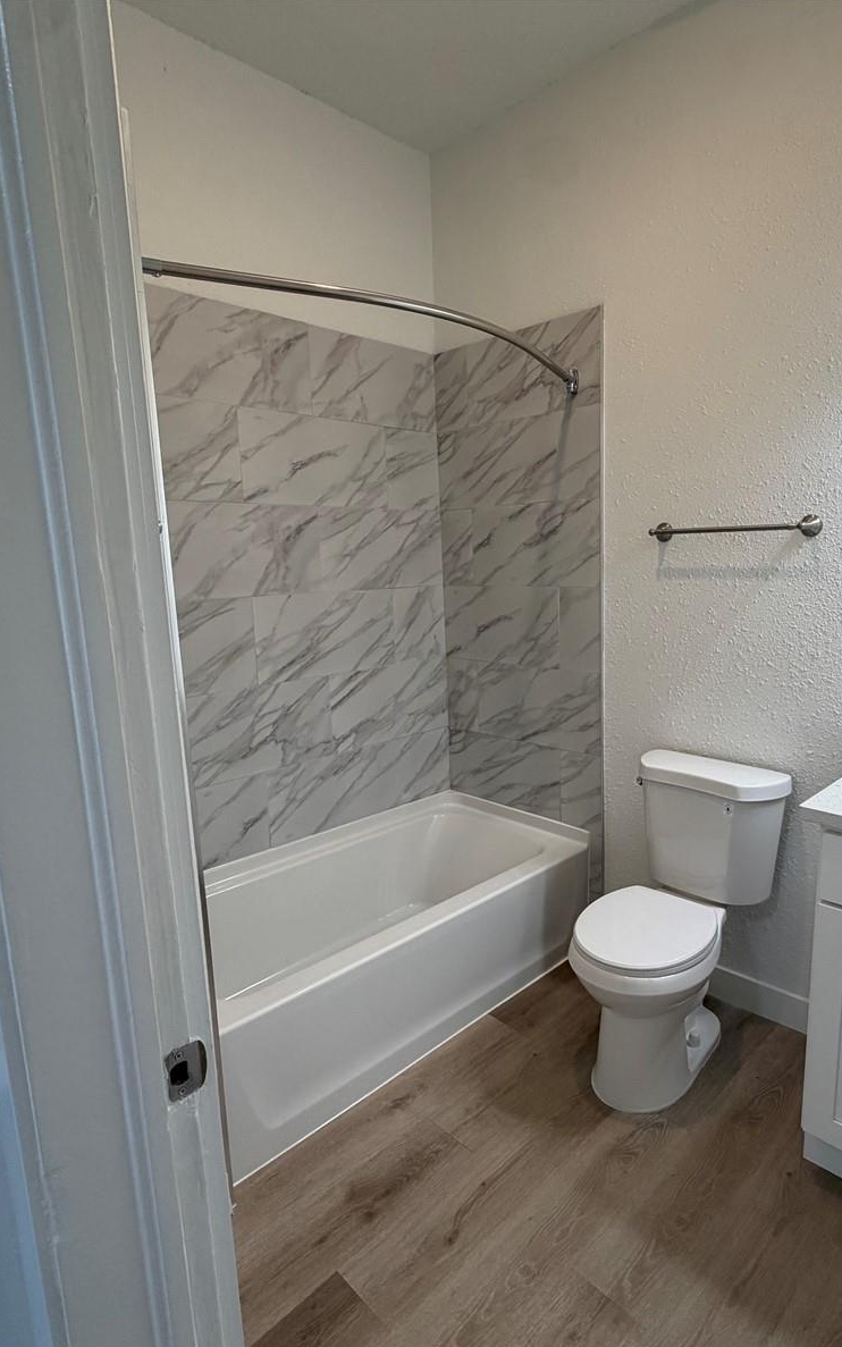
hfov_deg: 59.4
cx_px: 487
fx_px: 734
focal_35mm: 20
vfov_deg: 85.1
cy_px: 679
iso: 125
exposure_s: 1/120
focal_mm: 2.22
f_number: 2.2
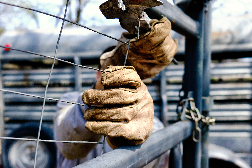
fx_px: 217
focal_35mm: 31
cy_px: 84
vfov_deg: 42.3
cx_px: 126
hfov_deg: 60.3
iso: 320
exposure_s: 1/1600
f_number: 3.2
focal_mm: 20.5
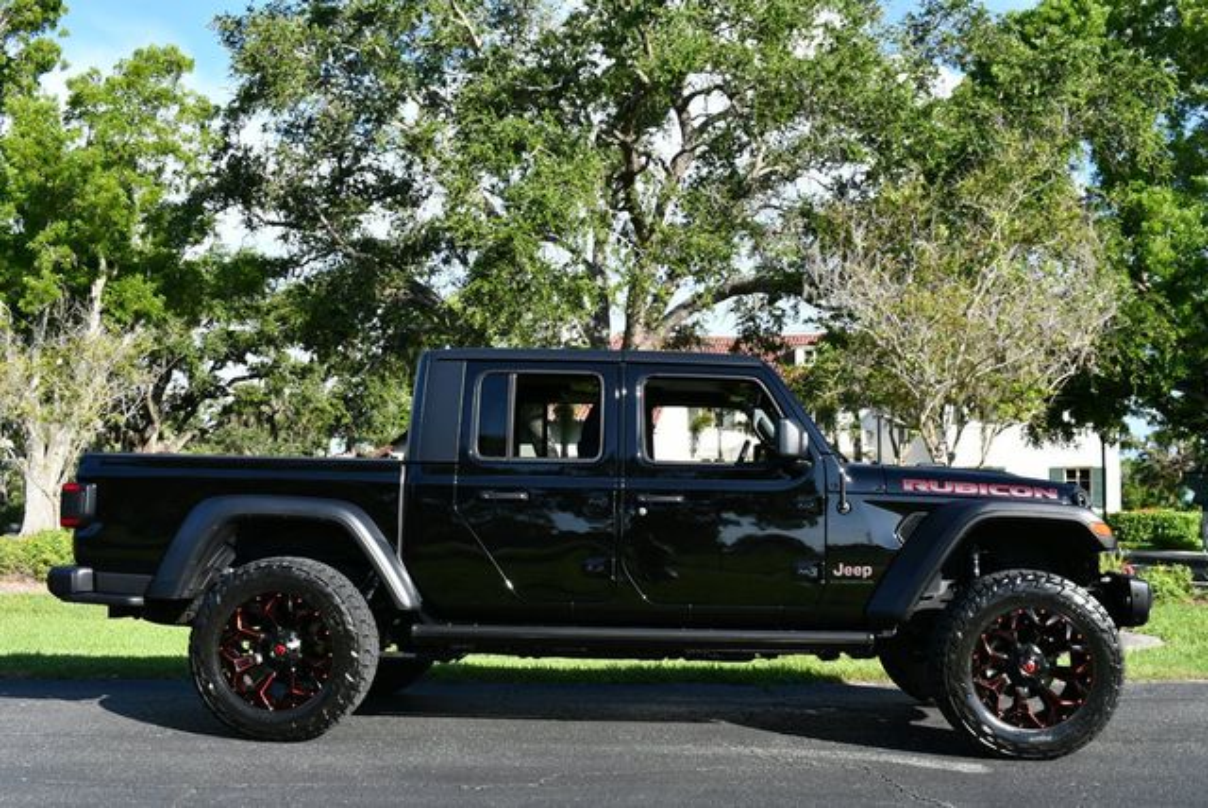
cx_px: 604
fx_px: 1343
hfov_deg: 48.4
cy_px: 404
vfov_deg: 33.5
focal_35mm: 40
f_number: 8
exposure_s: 1/250
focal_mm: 20
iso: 160
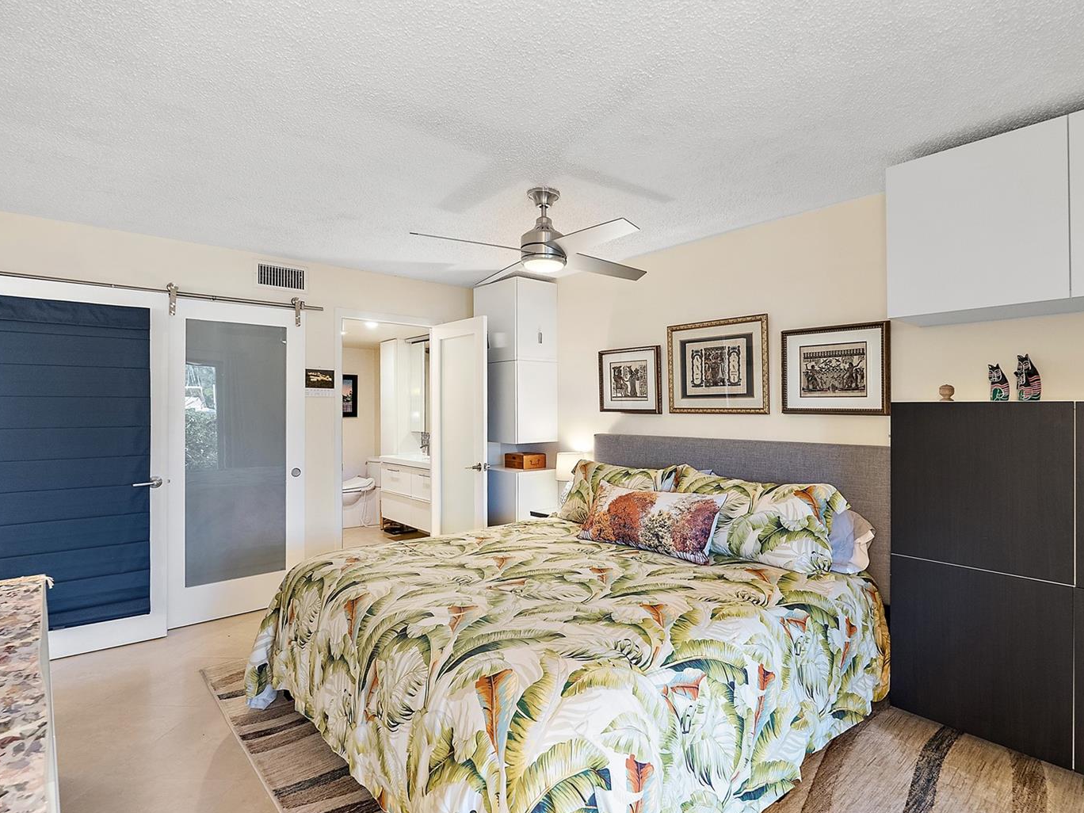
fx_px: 564
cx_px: 600
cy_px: 415
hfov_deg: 87.4
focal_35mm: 18
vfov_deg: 71.6
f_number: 5.6
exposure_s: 1/5
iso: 1600
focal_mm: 16
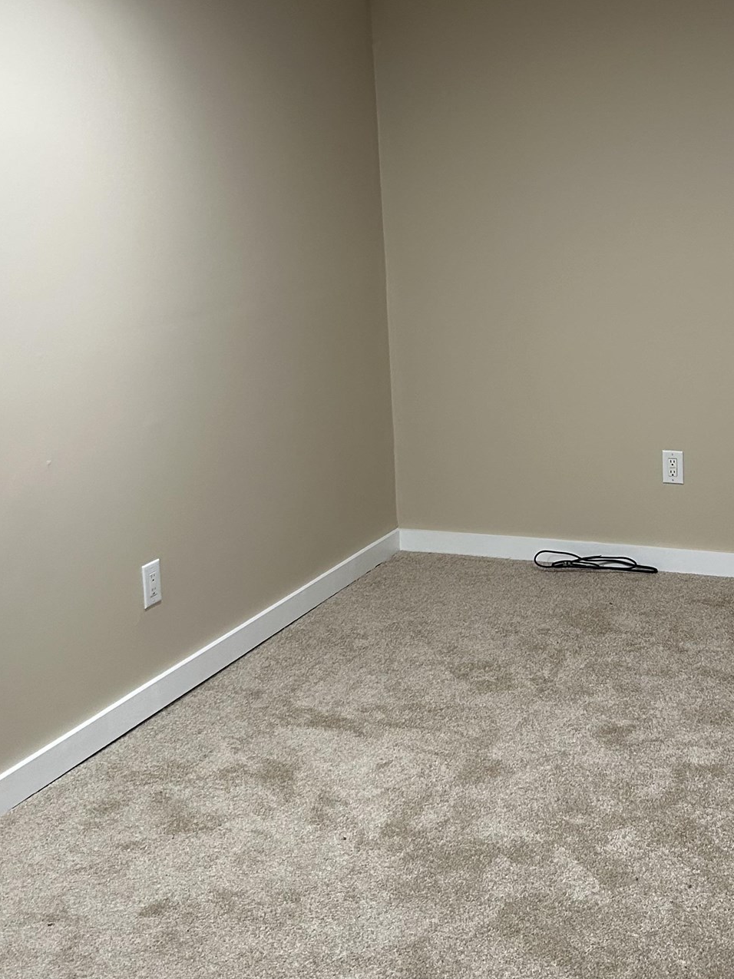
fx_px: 1329
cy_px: 314
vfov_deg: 39.9
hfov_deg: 30.5
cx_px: 525
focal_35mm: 47
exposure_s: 1/60
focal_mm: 5.7
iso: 160
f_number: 1.5
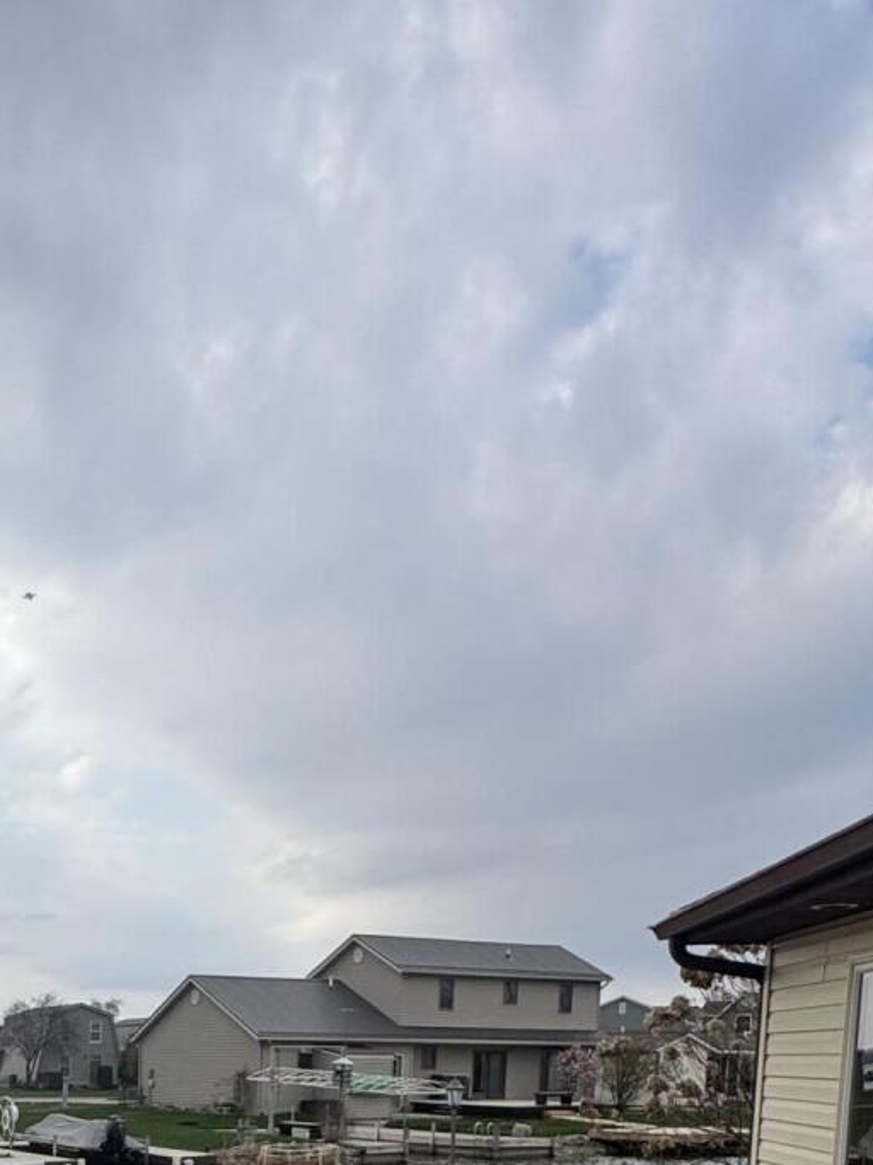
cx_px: 49
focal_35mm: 41
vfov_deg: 38.9
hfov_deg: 32.9
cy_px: 1238
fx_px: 1379
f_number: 2.2
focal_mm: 2.22
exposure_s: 1/1063
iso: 50
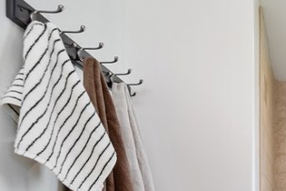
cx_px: 459
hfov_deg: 26.8
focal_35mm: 39
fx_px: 310
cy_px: 220
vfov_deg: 30.0
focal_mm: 12
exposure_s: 1/20
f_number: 6.7
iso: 800
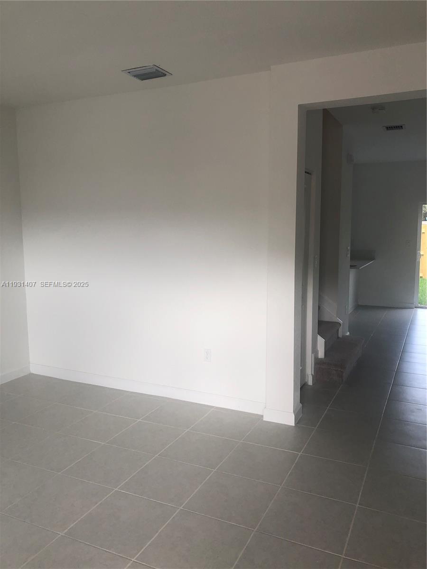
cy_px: 284
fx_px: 461
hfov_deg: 49.7
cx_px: 214
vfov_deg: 63.4
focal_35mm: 28
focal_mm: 4
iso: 32
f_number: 1.8
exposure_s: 1/120
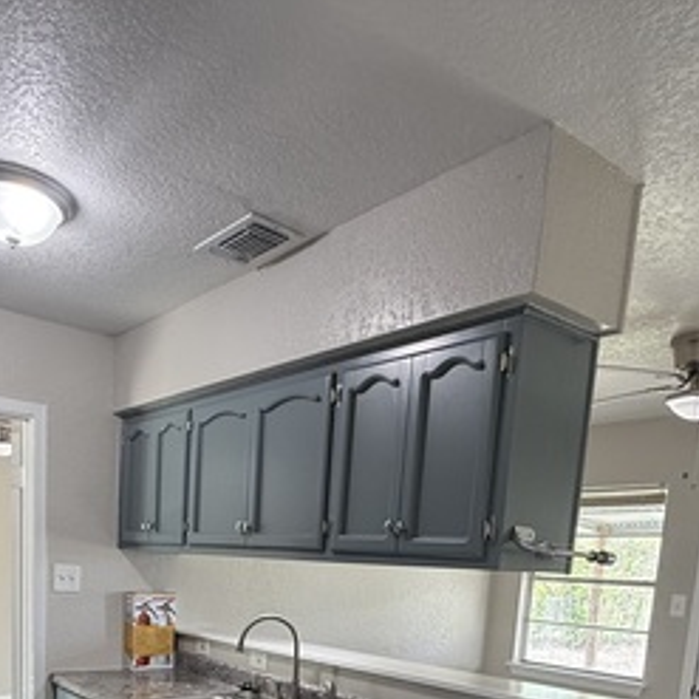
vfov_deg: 44.5
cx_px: 272
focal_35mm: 32
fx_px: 731
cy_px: 676
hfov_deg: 50.7
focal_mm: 2.22
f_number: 2.2
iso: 160
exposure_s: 1/99
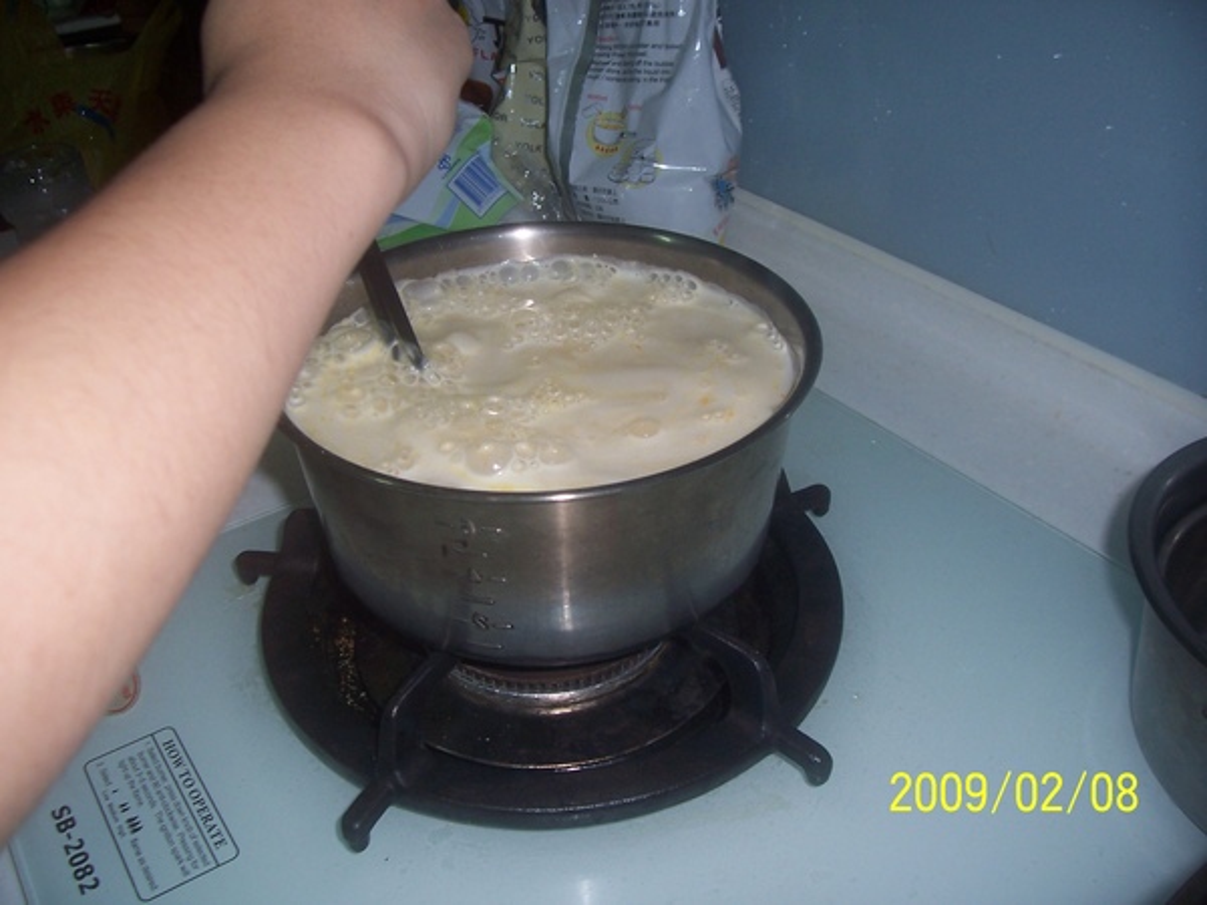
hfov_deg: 54.0
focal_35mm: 34
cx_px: 604
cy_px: 452
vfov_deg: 41.8
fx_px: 1186
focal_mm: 5.6
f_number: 2.7
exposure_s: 1/60
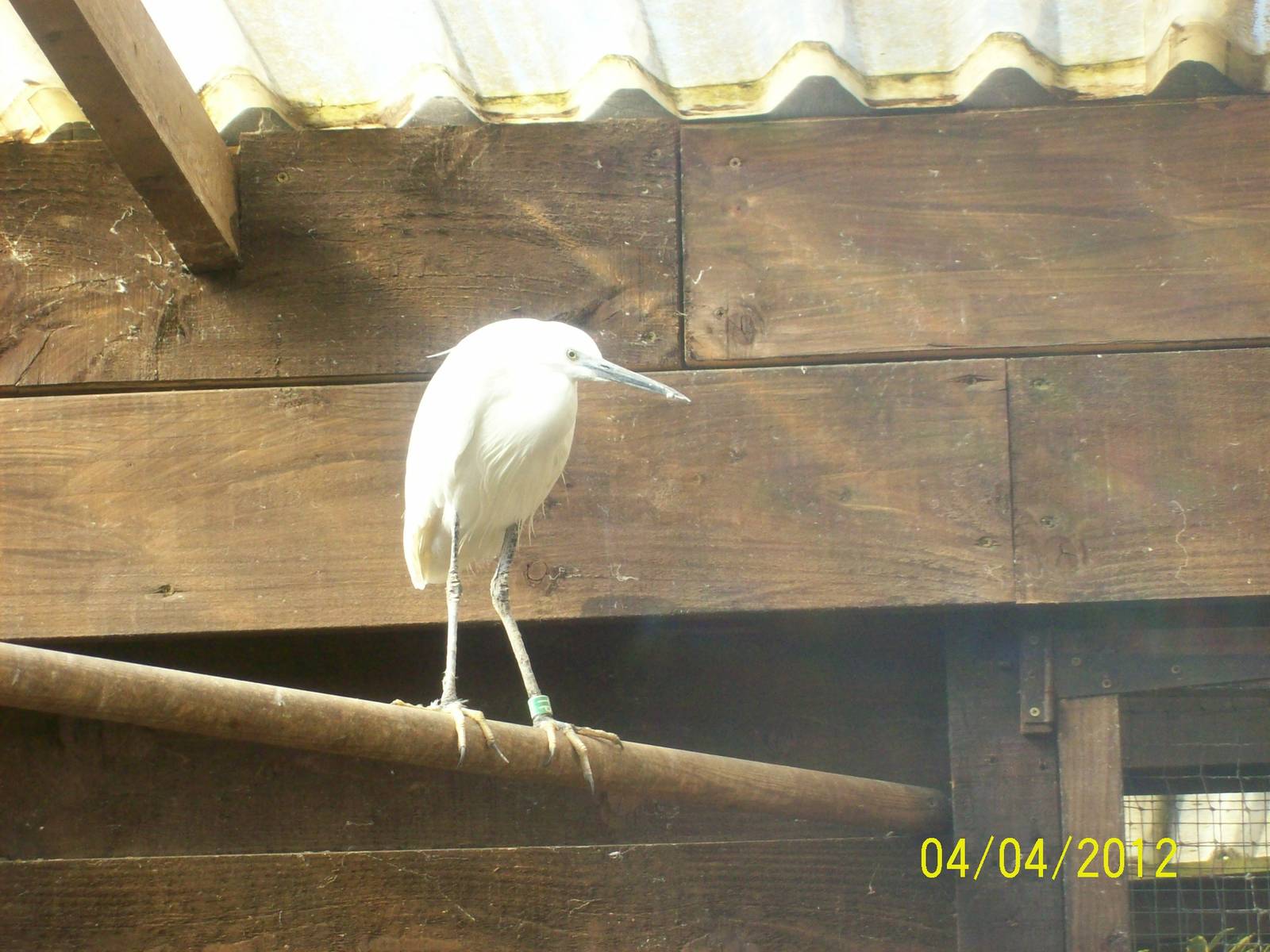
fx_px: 3962
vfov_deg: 13.7
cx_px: 635
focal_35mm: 108
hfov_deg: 18.2
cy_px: 476
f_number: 4.8
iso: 200
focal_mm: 18
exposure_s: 1/209
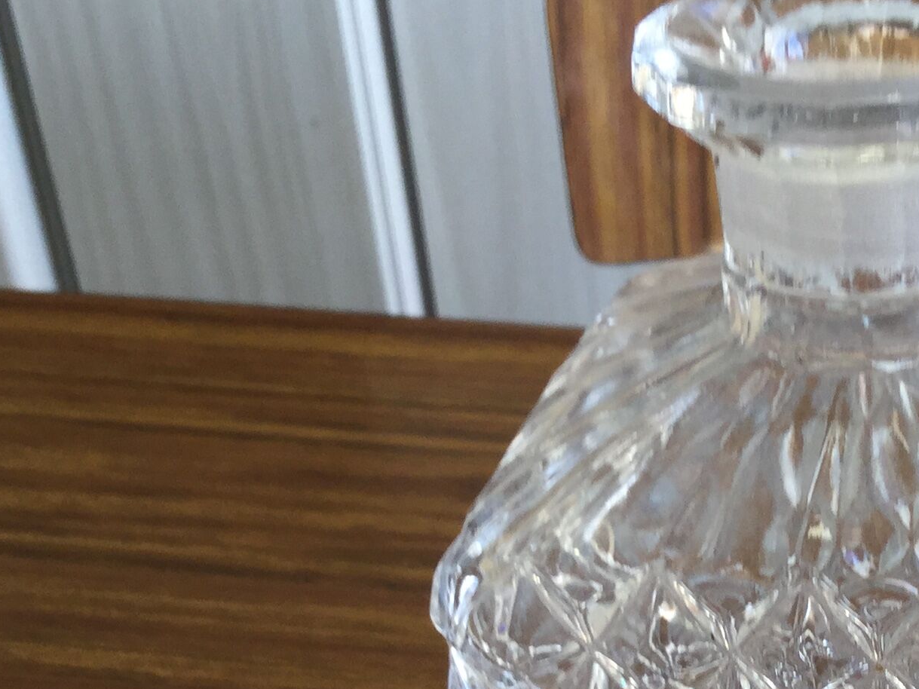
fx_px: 2203
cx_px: 816
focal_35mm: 83
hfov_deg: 23.0
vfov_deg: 17.2
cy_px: 742
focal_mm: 3.3
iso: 32
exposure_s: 1/50
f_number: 2.4
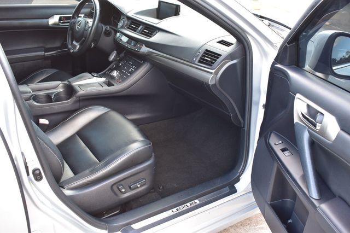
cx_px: 175
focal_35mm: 38
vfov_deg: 35.5
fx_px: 364
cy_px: 116
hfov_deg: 51.3
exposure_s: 1/20
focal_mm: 25
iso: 400
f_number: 6.3
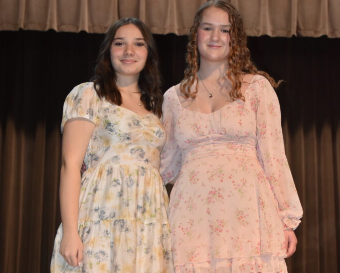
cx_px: 169
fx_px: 1027
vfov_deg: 15.1
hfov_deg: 18.8
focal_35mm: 102
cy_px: 192
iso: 800
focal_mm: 48
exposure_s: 1/60
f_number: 4.2
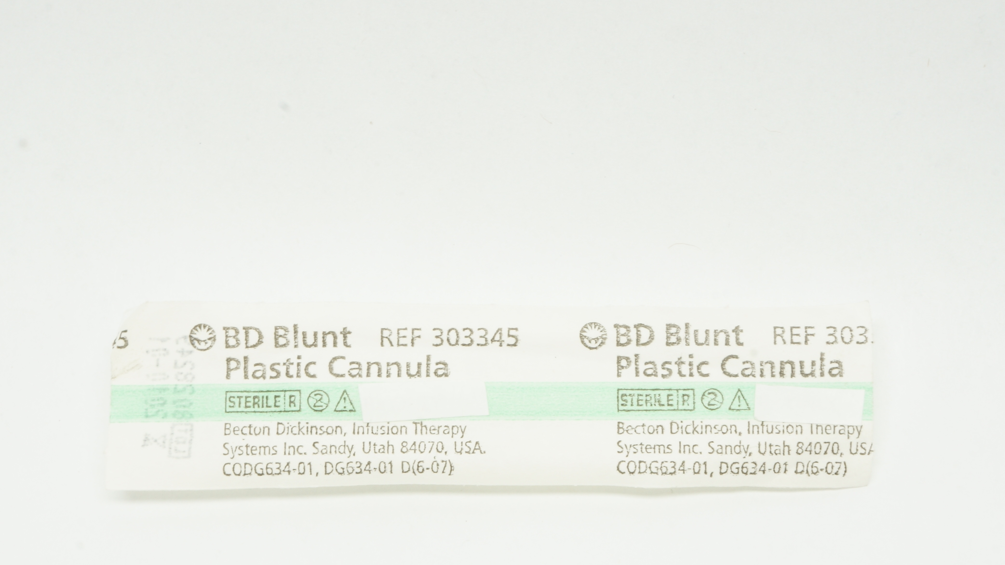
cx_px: 490
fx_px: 2415
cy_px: 392
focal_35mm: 91
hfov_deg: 23.5
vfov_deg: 13.3
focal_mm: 49
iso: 400
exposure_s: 1/5
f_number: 20
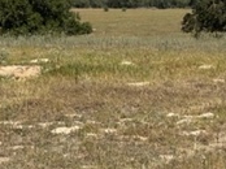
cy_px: 18
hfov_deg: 8.4
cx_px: 190
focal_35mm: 236
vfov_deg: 6.3
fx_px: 1539
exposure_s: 1/2538
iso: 20
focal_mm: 7.5
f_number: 2.2
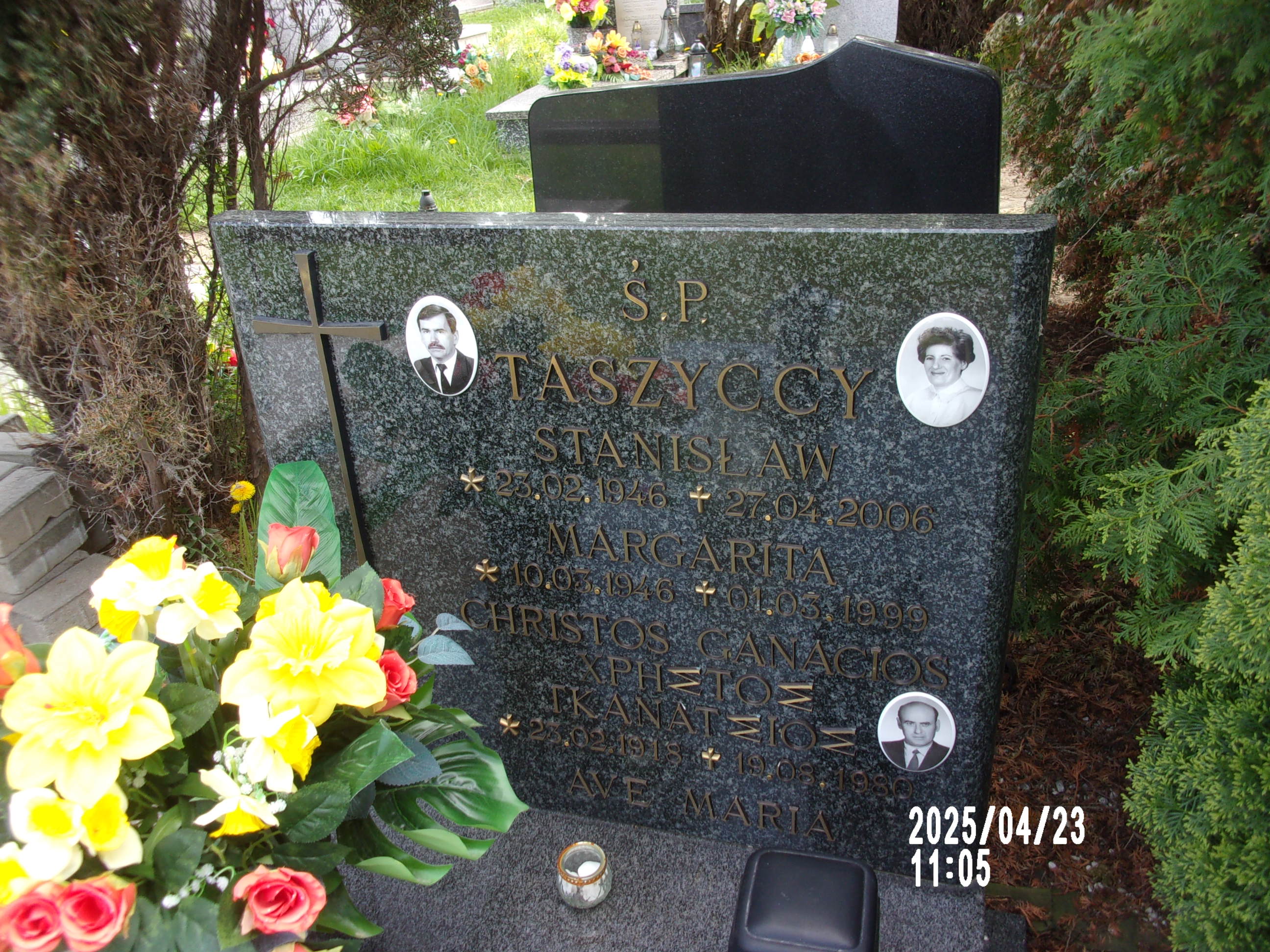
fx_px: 1027
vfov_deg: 49.7
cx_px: 635
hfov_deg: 63.4
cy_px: 476
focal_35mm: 28
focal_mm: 5.1
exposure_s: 1/60
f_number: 3.9
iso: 80
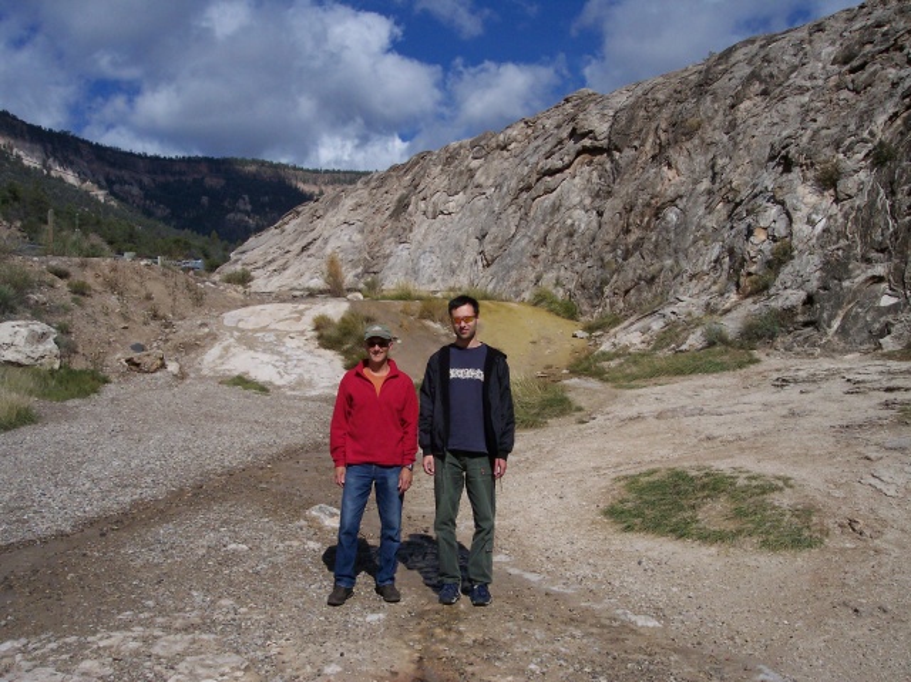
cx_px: 456
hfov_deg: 49.0
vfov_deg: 37.7
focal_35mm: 38
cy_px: 341
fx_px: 999
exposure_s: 1/1000
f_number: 4.8
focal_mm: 8
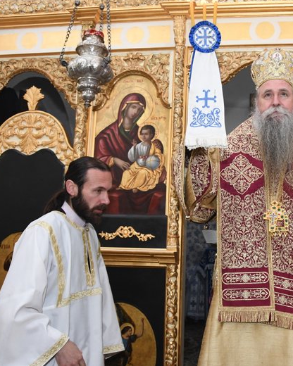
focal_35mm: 39
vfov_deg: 46.8
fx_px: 423
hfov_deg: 36.7
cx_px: 240
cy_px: 180
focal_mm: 18
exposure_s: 1/200
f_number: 5
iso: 1600
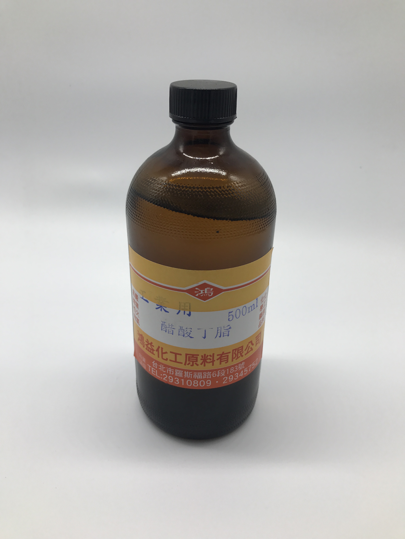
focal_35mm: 28
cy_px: 270
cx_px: 202
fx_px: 437
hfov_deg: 49.7
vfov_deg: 63.4
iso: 20
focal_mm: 3.99
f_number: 1.8
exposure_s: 1/384
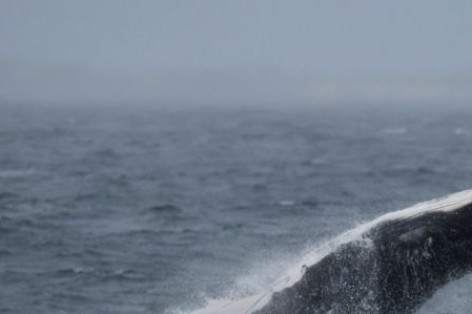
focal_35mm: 695
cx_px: 312
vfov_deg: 2.0
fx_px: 9108
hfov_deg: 3.0
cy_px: 245
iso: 900
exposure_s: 1/8000
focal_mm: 390
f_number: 6
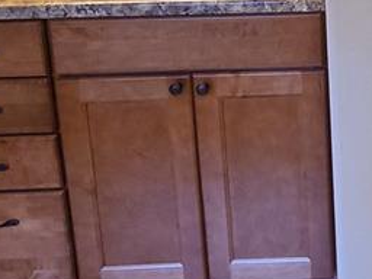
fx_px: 559
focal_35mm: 52
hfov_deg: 31.9
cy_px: -50
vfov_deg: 25.4
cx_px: 424
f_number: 2.2
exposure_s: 1/60
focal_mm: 2.2
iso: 320
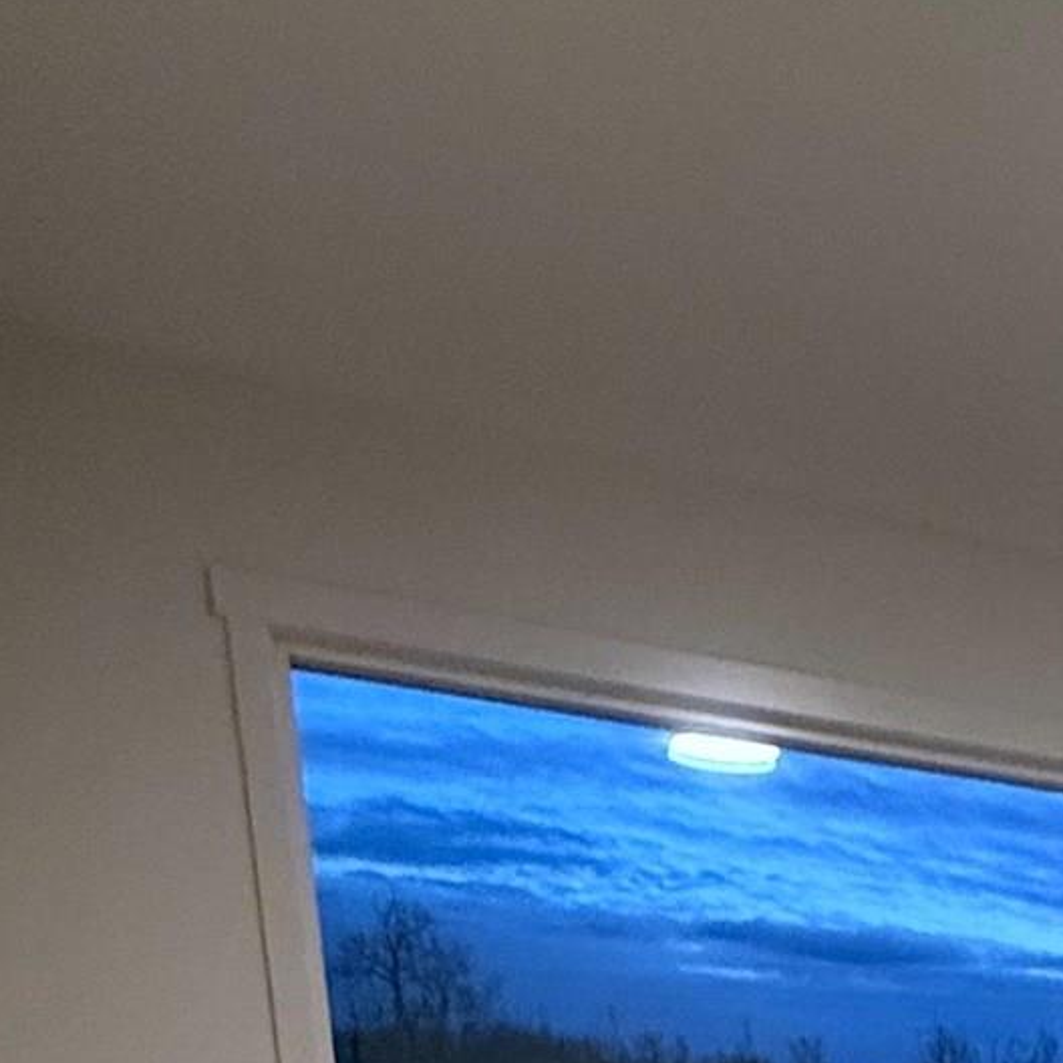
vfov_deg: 21.8
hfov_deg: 27.8
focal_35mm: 54
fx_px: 1876
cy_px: 1856
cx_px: 1272
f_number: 2.2
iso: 500
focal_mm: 2.22
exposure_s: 1/60
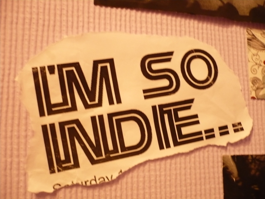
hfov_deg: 52.6
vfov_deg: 40.7
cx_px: 132
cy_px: 100
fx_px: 268
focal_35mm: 35
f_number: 2.8
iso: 200
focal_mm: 5.8
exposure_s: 1/8
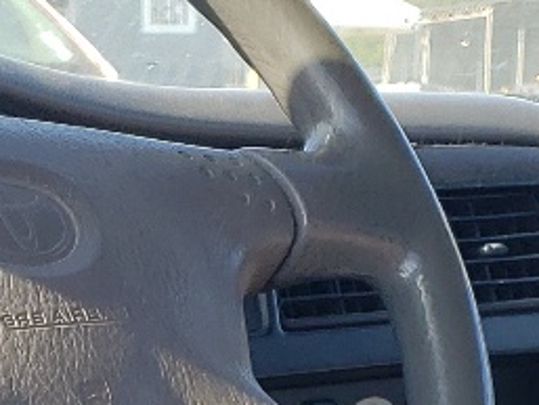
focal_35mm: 162
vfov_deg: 8.4
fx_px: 2524
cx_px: 42
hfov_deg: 12.1
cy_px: 969
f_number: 1.5
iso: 50
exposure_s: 1/476
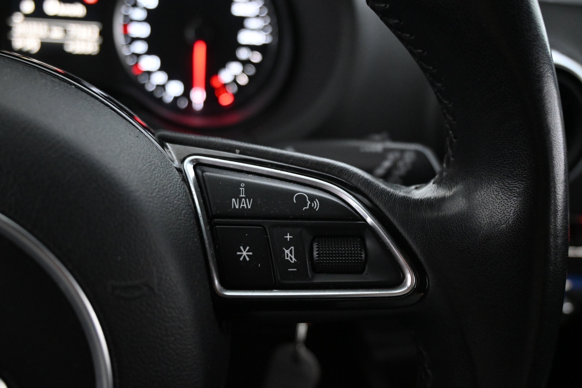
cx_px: 291
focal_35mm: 32
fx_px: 509
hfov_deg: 59.5
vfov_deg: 41.7
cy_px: 194
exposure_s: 1/30
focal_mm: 21
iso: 4500
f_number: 4
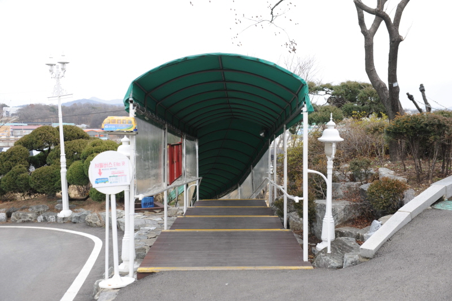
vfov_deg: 31.8
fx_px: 527
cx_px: 226
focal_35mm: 42
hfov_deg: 46.4
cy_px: 150
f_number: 5
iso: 200
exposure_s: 1/100
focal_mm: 42
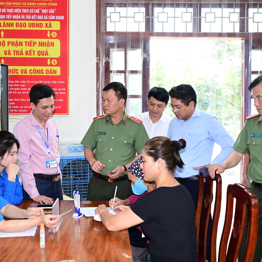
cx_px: 120
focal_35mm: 41
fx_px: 348
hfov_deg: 41.2
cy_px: 131
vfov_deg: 41.3
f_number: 4
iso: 1000
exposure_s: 1/100
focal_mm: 31.5
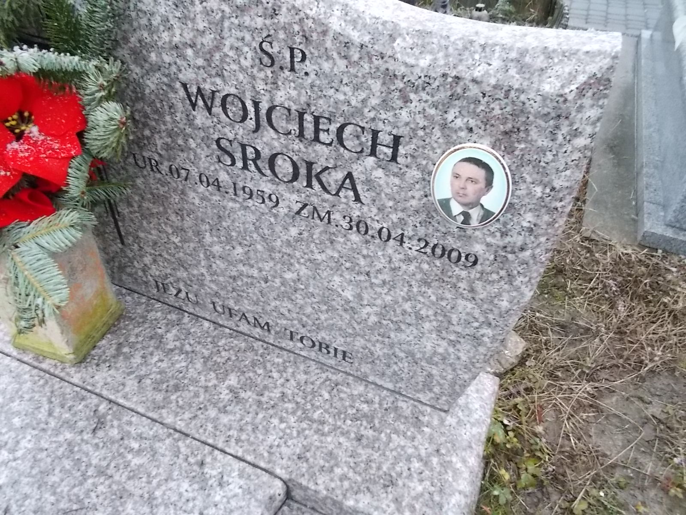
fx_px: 515
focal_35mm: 26
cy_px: 258
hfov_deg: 67.3
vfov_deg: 53.1
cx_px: 343
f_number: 3.2
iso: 400
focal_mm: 4.6
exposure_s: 1/60
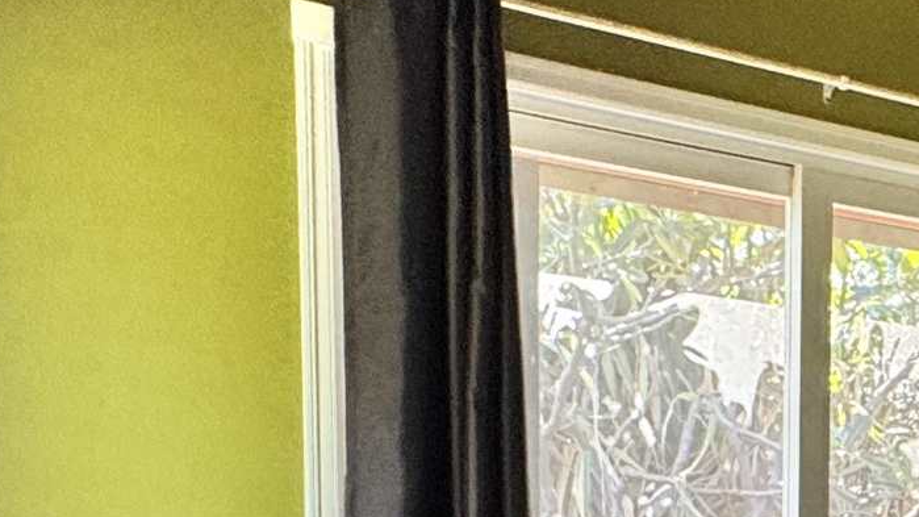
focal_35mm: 67
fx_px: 1632
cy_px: 742
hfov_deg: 24.8
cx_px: 1350
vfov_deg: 16.6
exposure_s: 1/60
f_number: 2.2
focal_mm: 2.22
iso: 400
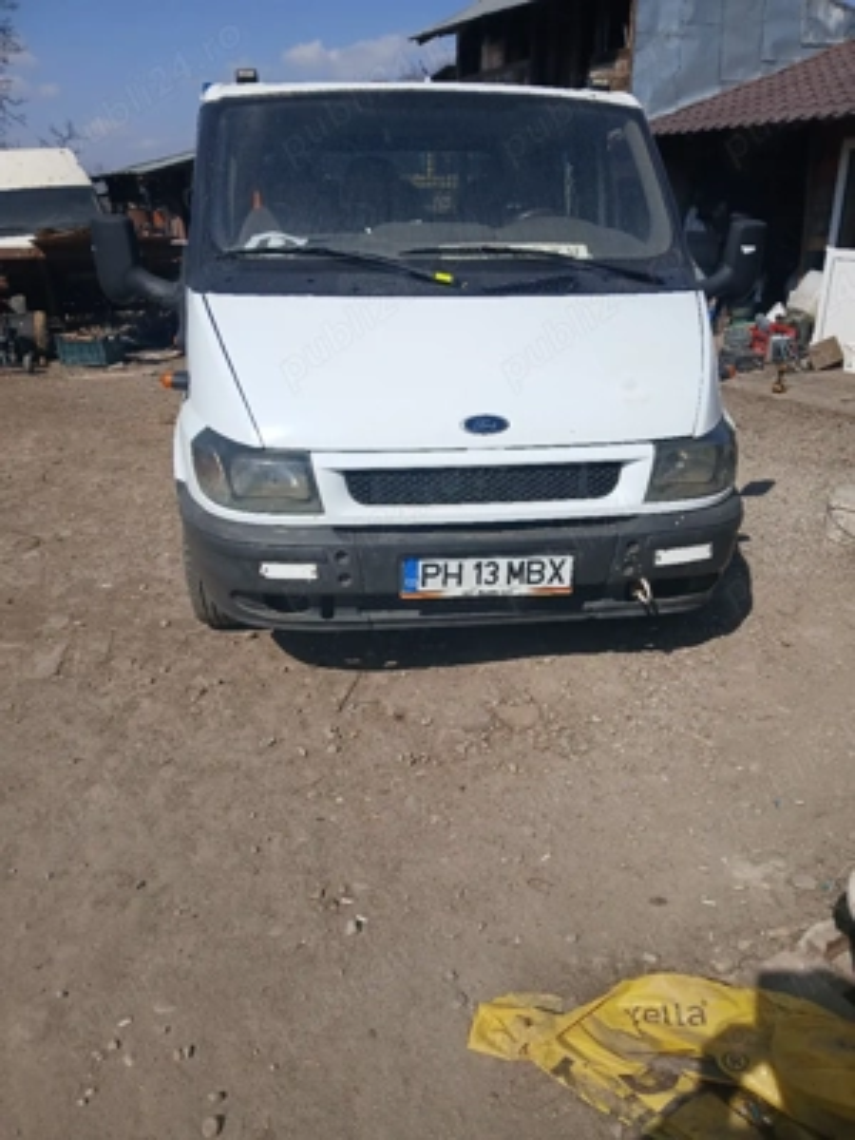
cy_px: 570
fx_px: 856
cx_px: 428
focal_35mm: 26
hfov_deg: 53.1
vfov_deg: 67.3
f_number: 1.8
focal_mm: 3.98
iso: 20
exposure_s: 1/1250
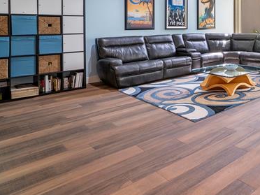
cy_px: 29
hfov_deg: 48.7
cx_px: 256
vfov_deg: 42.6
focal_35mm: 31
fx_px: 233
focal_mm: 10
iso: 200
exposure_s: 1/4
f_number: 11
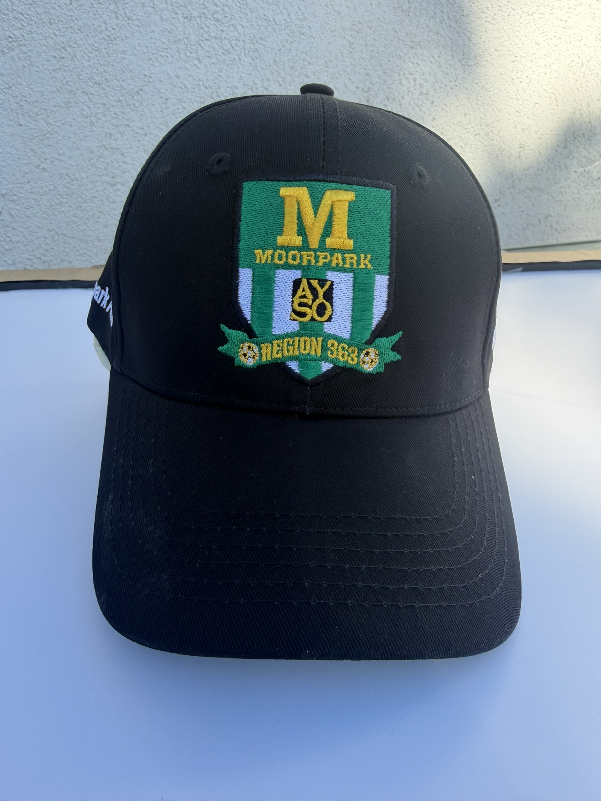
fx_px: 556
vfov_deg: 71.6
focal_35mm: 24
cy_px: 400
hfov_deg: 56.8
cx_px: 300
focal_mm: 2.22
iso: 40
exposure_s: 1/251
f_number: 2.2
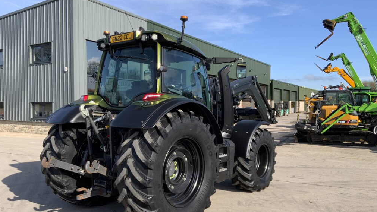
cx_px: 189
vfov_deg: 36.6
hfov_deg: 61.0
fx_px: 320
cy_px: 120
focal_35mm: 32
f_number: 1.8
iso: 16
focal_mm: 3
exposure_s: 1/1342
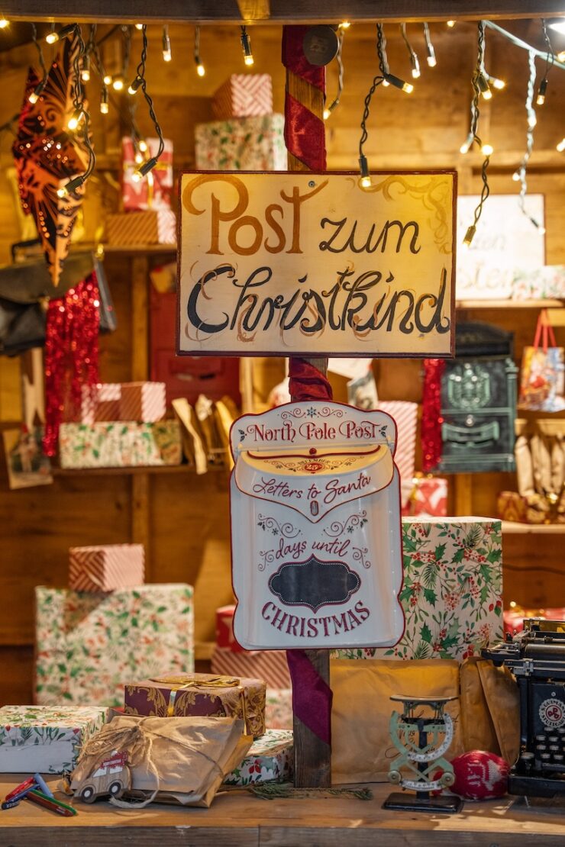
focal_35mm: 70
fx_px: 1648
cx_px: 282
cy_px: 424
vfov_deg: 28.8
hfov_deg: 19.5
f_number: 2.8
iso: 1600
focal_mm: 70
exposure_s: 1/80
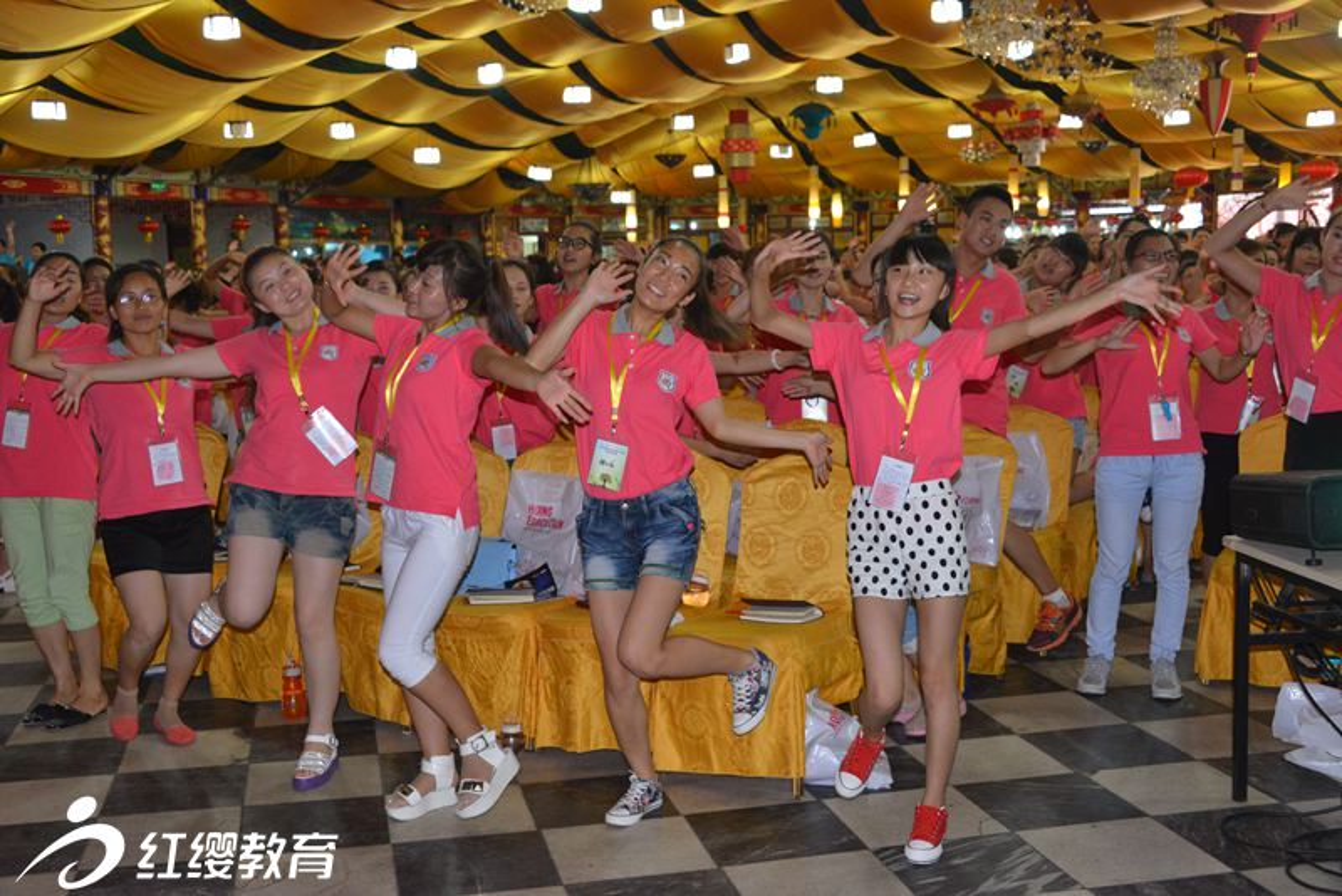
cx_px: 671
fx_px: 1492
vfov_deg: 33.4
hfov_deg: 48.4
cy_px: 448
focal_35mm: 40
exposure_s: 1/60
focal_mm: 40
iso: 3200
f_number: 7.1
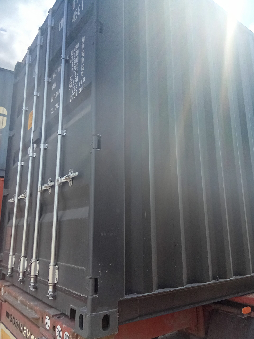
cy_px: 170
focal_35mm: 28
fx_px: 274
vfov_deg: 63.4
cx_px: 127
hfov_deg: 49.7
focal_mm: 2.78
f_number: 2
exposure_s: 1/807
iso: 100
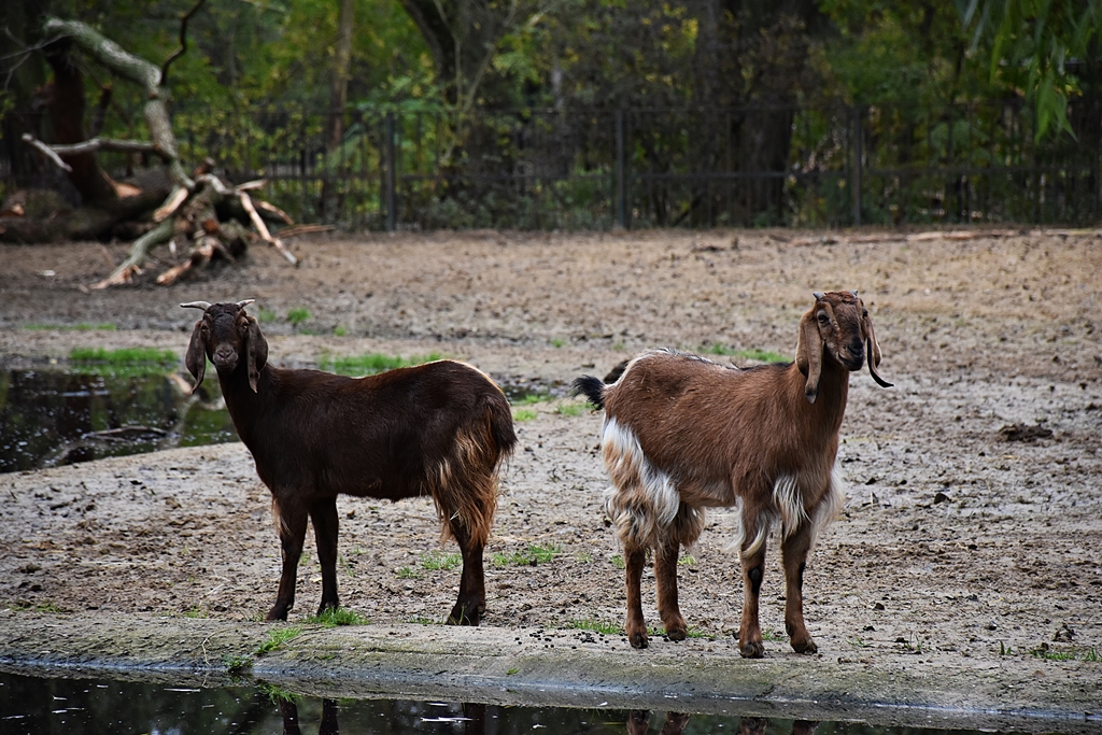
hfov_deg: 9.8
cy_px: 368
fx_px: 6429
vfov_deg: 6.5
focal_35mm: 210
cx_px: 551
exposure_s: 1/500
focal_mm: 140
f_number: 5.6
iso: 900
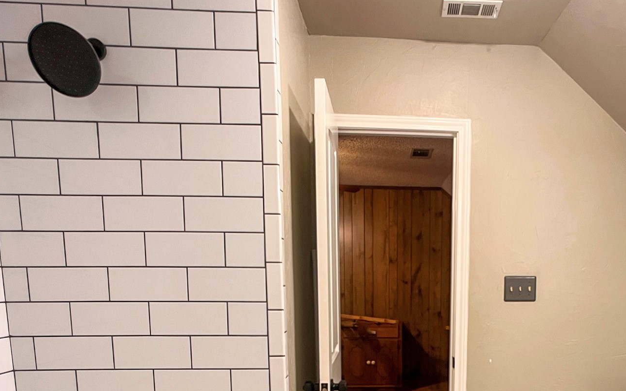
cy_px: 349
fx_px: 751
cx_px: 428
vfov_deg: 28.2
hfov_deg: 44.5
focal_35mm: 44
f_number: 1.5
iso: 100
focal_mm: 5.7
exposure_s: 1/60
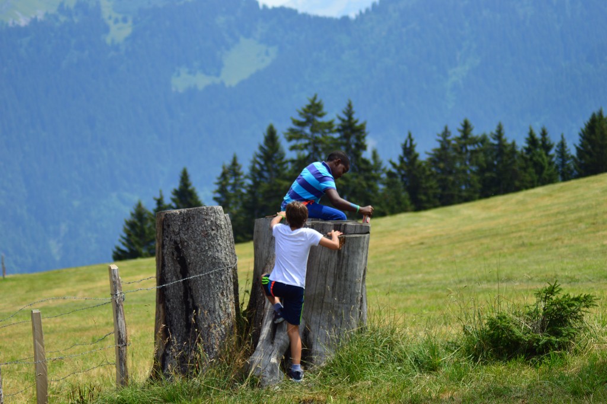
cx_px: 304
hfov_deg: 14.0
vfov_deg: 9.3
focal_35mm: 147
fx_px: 2477
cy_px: 202
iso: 100
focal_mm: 98
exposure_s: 1/500
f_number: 4
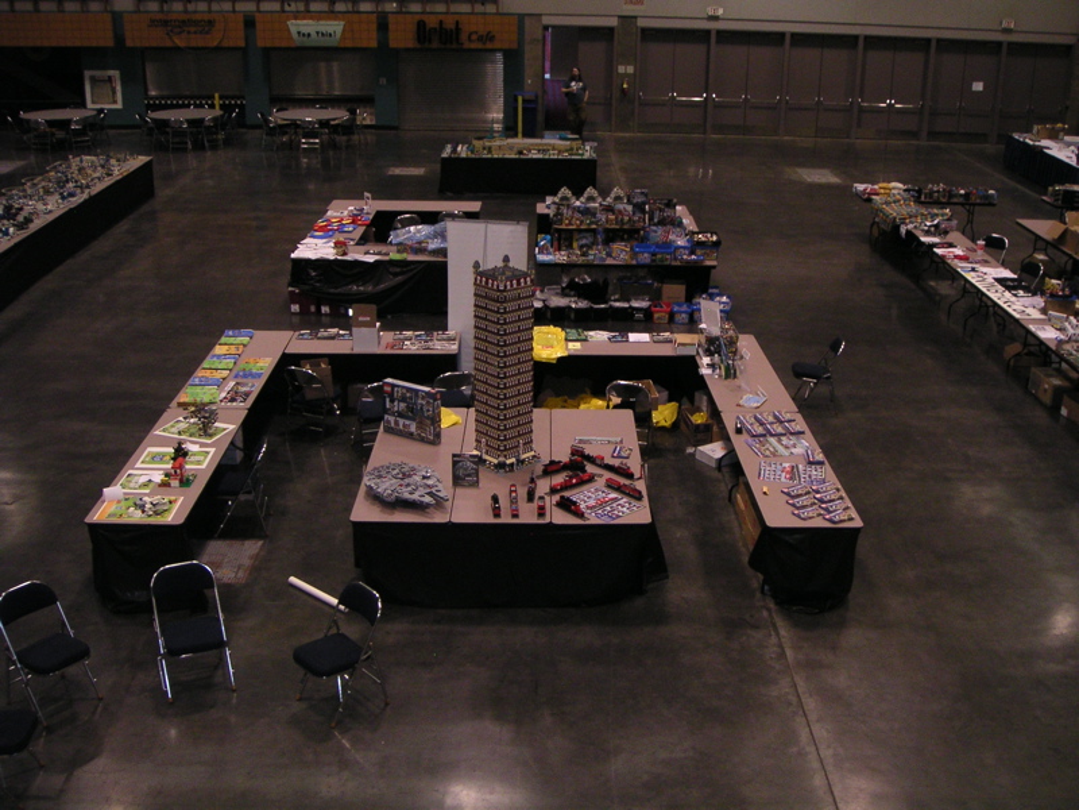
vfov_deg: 37.7
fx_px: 1184
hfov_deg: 49.0
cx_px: 540
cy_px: 405
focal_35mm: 38
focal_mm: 6
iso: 160
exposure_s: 1/45
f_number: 2.8
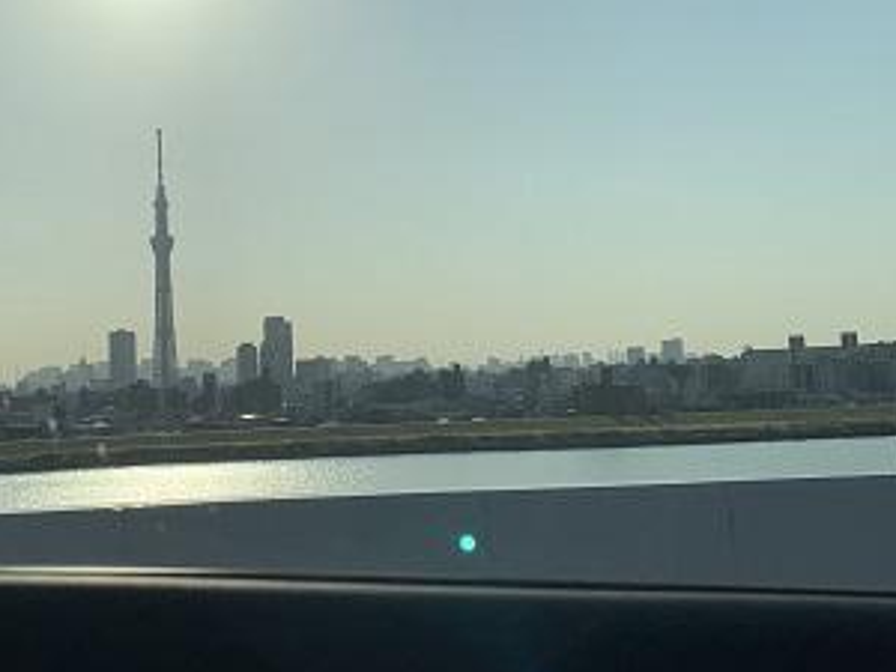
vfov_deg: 27.9
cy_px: 224
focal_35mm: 52
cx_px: 317
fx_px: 1346
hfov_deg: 36.5
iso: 25
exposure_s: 1/11765
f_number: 1.8
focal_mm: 4.2
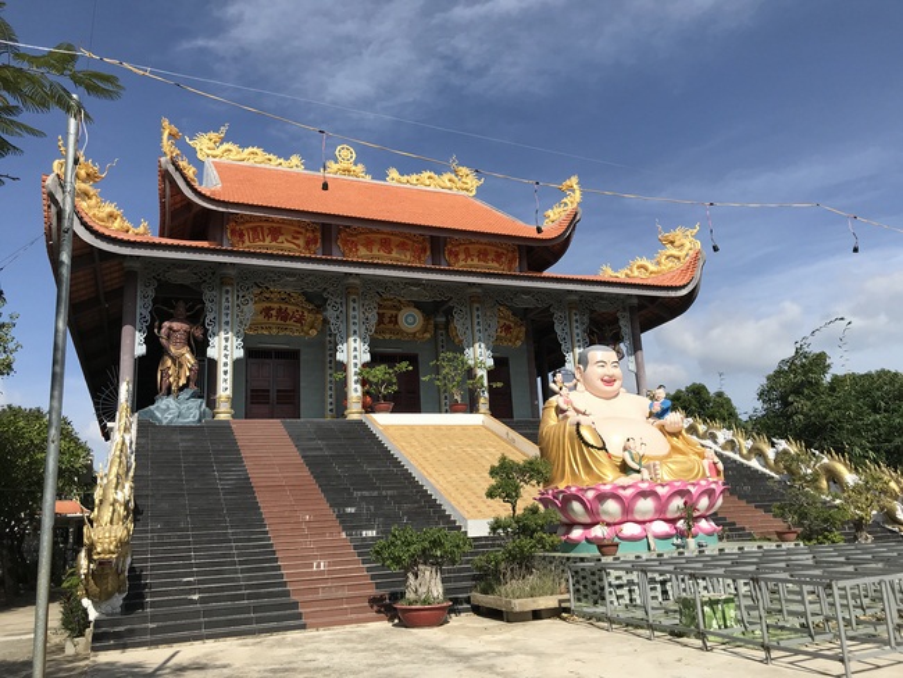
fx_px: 731
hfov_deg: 63.4
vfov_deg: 49.8
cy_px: 339
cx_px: 452
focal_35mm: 28
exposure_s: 1/4000
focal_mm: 3.99
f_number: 1.8
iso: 20
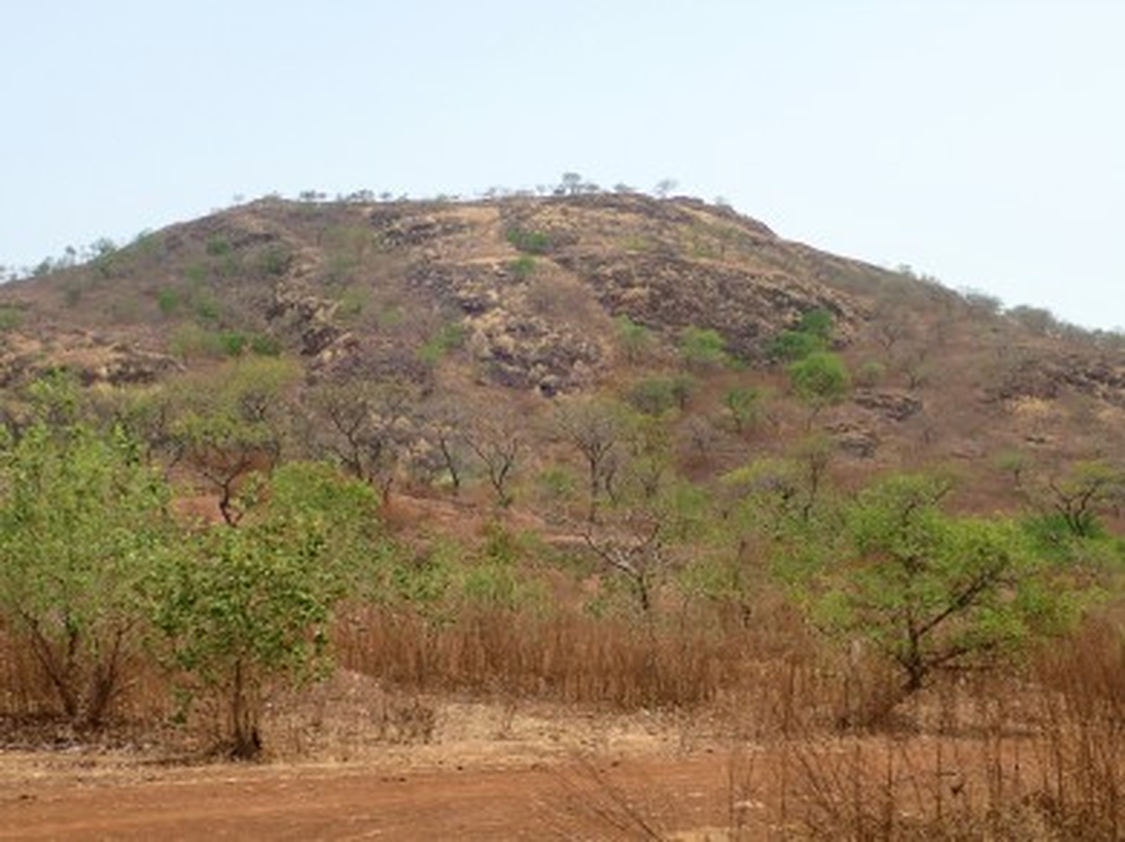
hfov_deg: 43.9
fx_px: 1397
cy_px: 421
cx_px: 562
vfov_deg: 33.6
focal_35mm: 43
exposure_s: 1/640
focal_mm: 7.86
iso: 100
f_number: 4
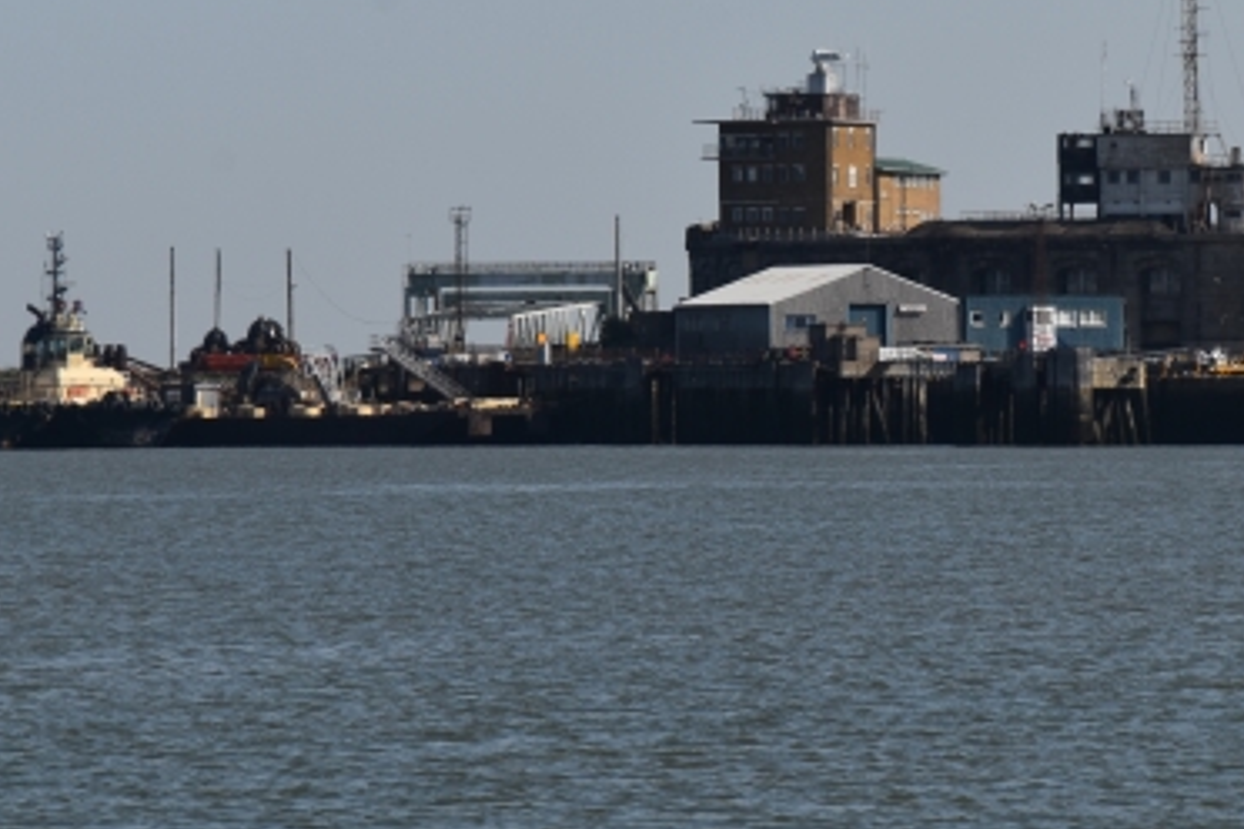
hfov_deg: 5.9
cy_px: 115
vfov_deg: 3.9
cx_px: 702
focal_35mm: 352
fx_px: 12160
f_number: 10
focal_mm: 125
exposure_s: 1/500
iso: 200
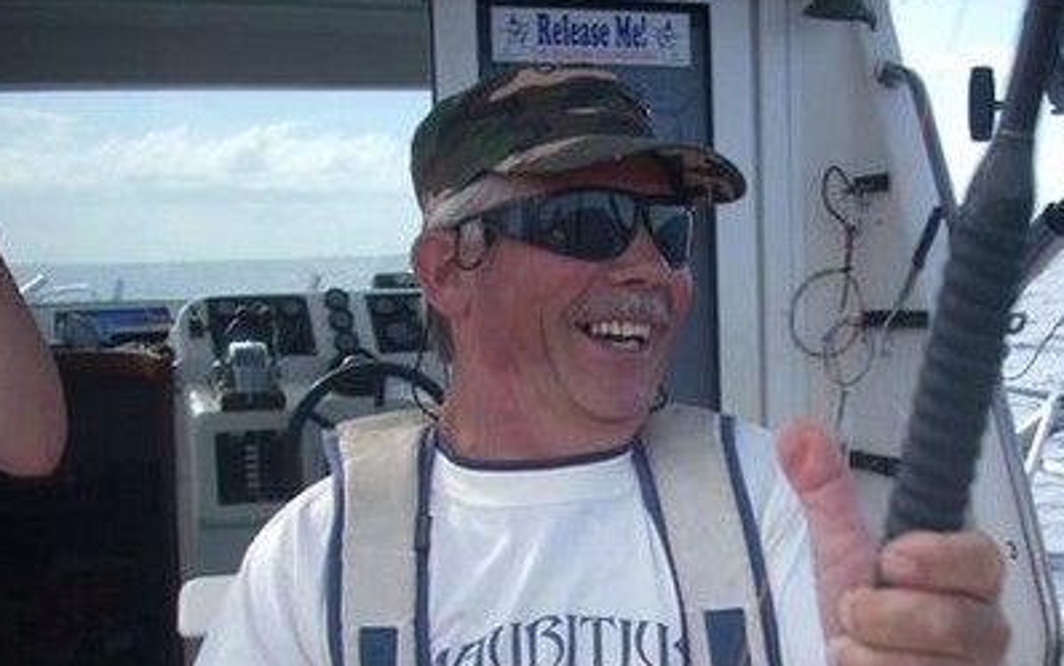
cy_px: 618
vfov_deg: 20.5
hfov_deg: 32.9
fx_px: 1798
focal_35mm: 62
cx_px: 642
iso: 64
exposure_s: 1/136
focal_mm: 6.2
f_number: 5.6
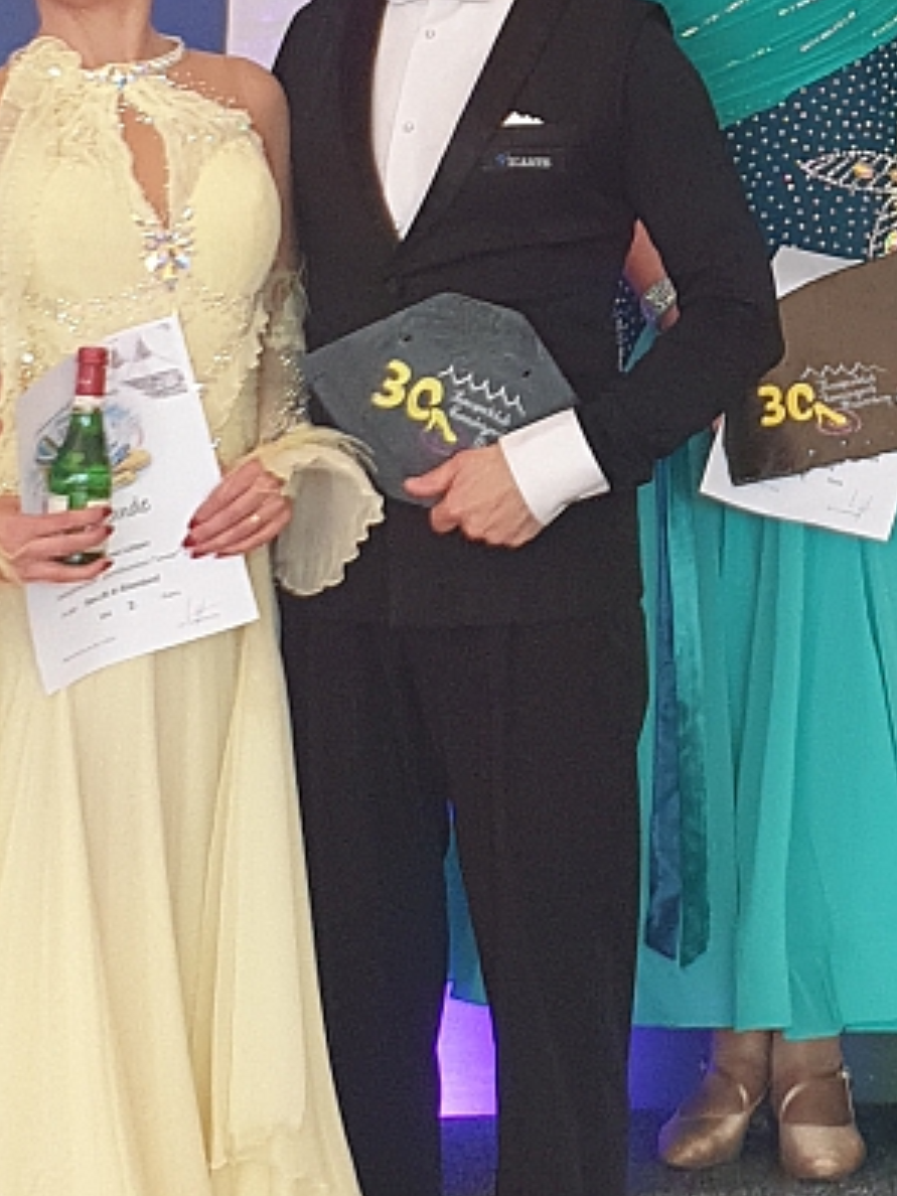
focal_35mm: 105
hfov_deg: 13.9
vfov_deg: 18.3
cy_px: 39
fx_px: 3628
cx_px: 897
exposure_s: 1/25
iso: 125
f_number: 2.4
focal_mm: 4.3
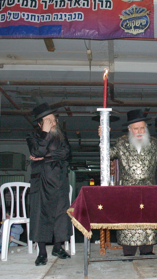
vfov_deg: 47.4
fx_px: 318
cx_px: 154
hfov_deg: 26.4
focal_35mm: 43
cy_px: 140
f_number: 5
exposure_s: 1/60
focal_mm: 18
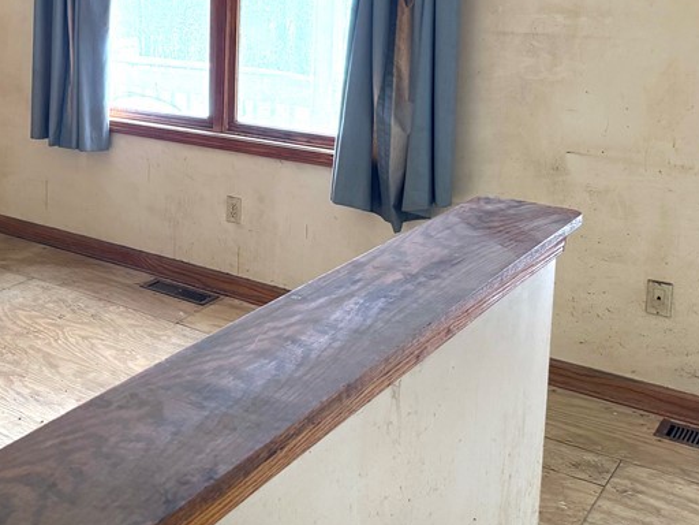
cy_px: 71
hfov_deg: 36.6
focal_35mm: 48
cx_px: 41
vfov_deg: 29.3
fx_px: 969
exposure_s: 1/120
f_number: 1.78
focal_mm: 6.76
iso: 200
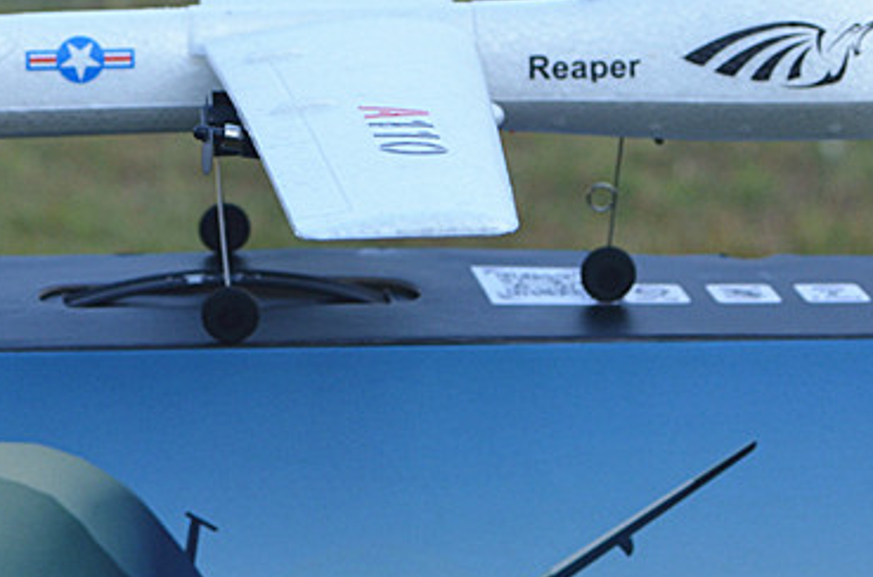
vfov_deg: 7.5
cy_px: 34
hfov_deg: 11.3
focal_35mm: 182
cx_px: 345
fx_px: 4402
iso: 400
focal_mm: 56
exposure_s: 1/500
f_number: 5.6
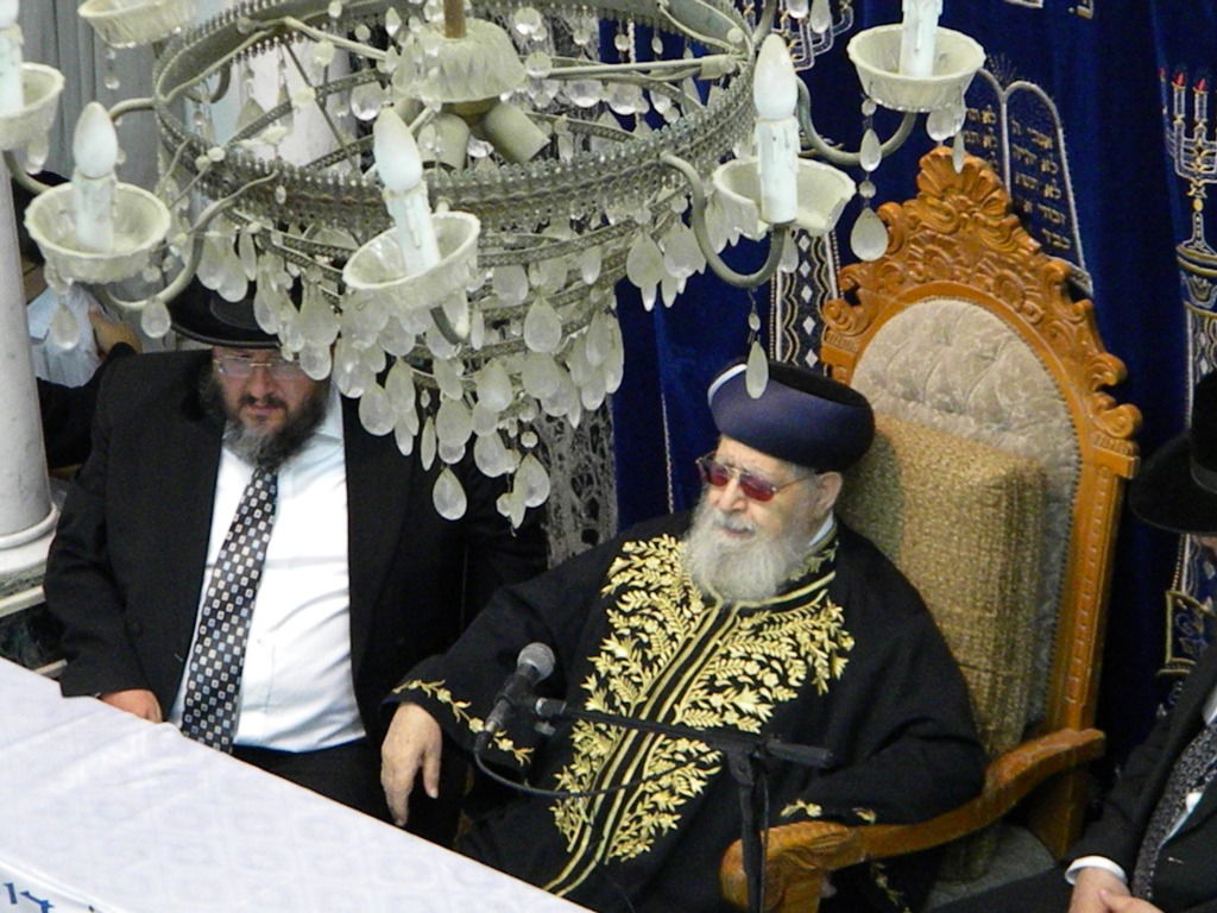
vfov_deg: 10.0
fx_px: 5203
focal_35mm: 148
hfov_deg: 13.3
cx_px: 608
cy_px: 456
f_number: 5
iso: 1638
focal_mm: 26.8
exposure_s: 1/57.4
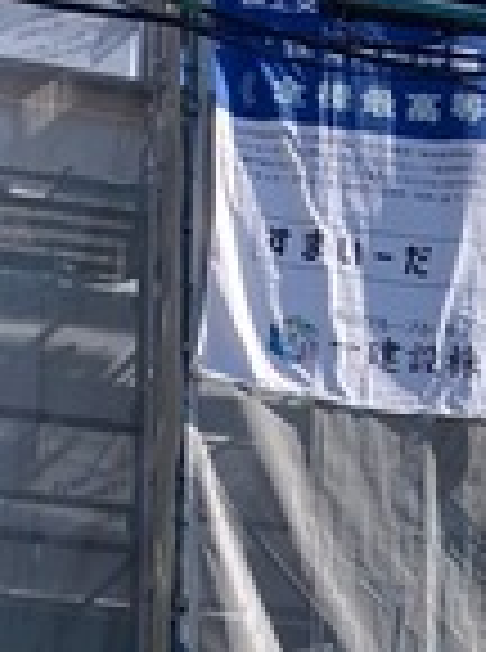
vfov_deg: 14.4
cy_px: 1093
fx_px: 2332
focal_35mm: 124
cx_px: 396
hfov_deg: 11.8
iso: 20
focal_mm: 3.99
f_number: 1.8
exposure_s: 1/1279
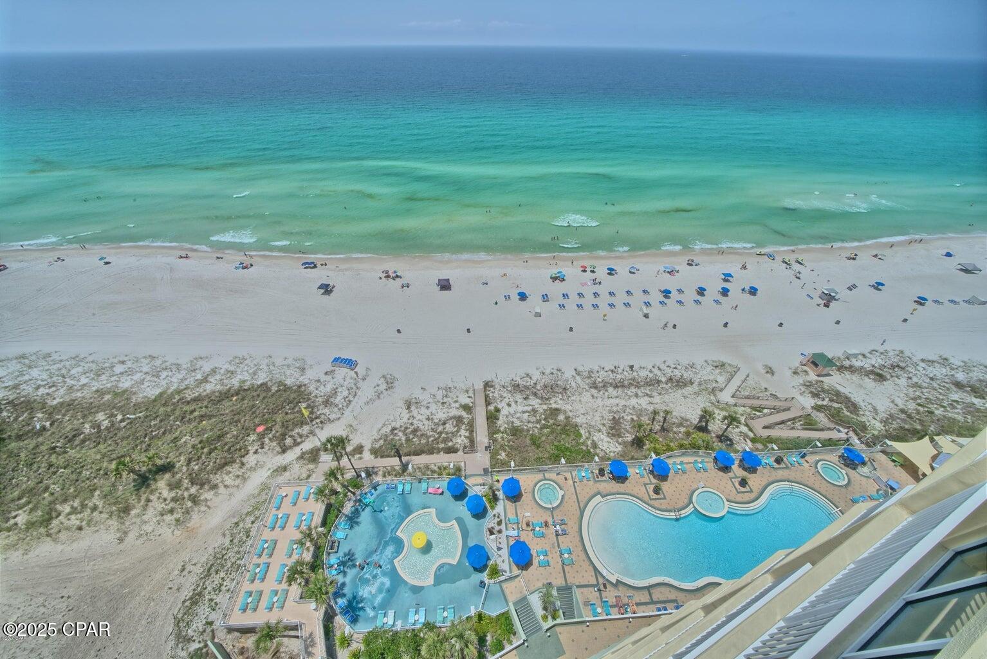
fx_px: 329
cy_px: 330
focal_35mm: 12
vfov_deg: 90.1
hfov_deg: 112.6
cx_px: 494
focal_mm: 12
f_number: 19
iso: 200
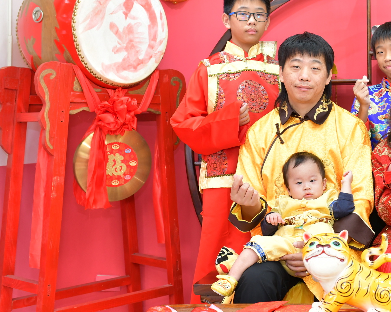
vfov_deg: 23.7
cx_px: 344
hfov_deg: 28.5
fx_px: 740
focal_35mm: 64
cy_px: 100
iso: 800
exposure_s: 1/200
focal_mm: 35
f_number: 4.5
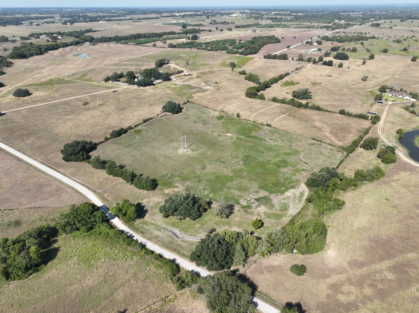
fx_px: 290
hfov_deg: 71.6
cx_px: 210
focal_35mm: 24
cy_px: 156
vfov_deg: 56.8
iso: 100
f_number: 2.8
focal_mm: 12.29
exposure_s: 1/1250
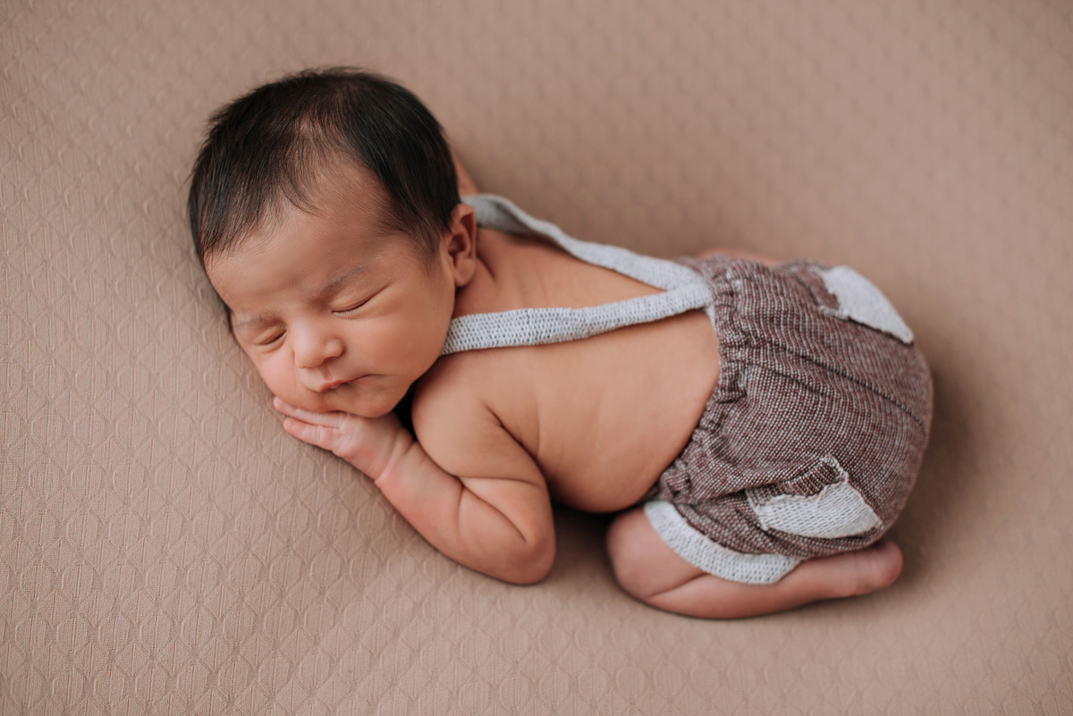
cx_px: 536
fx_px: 1491
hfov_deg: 39.6
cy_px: 358
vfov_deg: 27.0
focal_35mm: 50
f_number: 2.8
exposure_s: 1/100
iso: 100
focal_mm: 50
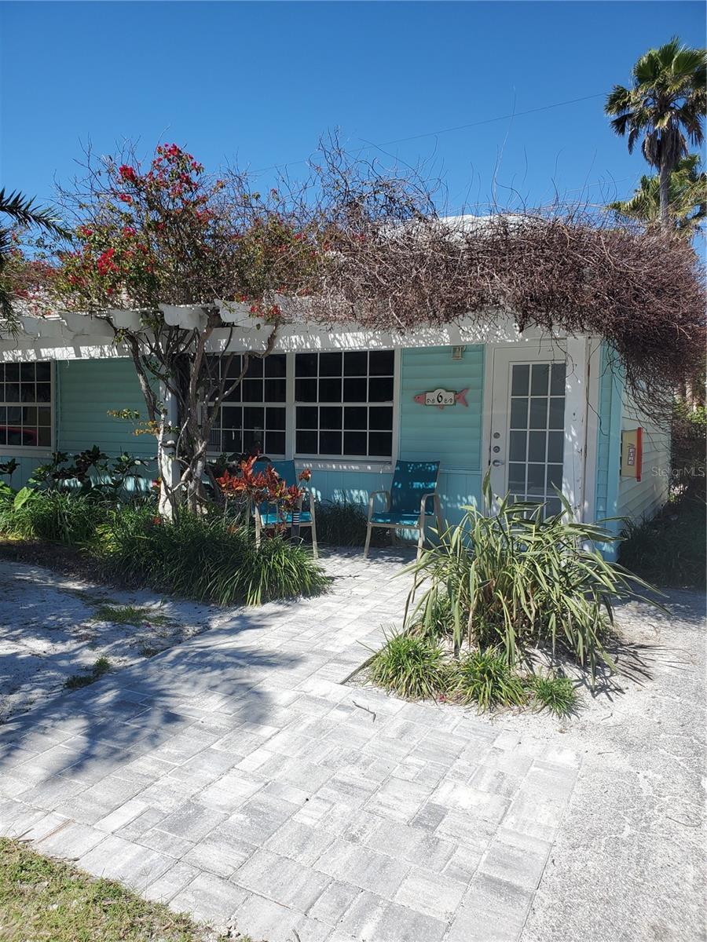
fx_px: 708
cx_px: 354
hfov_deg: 53.1
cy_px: 471
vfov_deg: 67.3
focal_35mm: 26
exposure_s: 1/1411
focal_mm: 4.3
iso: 50
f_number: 2.4
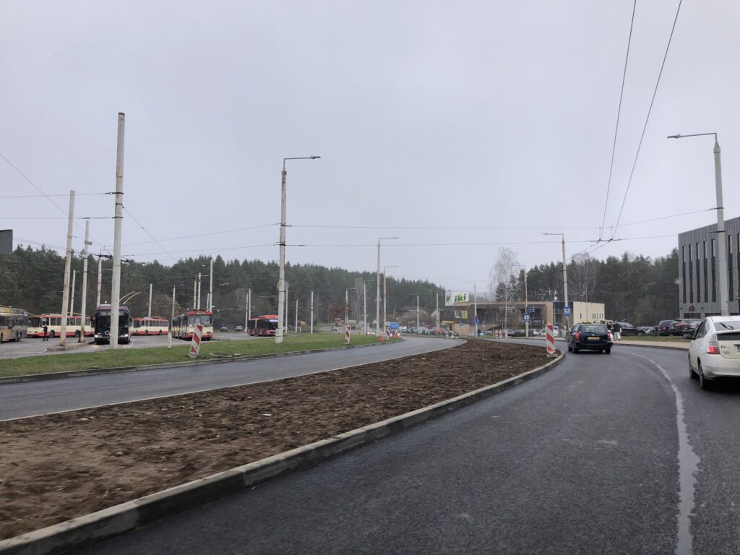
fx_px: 599
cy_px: 278
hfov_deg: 63.4
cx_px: 370
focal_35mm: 28
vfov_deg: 49.7
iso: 20
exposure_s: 1/489
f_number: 1.8
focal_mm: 4
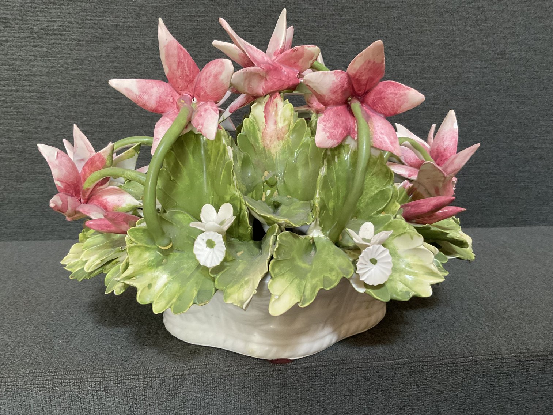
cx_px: 276
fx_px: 463
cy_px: 208
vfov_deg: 48.2
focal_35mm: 29
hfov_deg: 61.7
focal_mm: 3
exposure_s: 1/60
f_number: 1.8
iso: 250
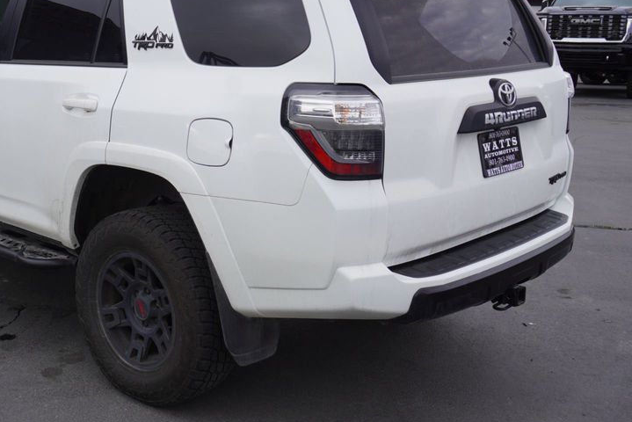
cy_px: 169
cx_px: 196
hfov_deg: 41.2
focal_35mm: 47
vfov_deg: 28.6
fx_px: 825
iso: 100
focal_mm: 22
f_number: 8
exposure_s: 1/125
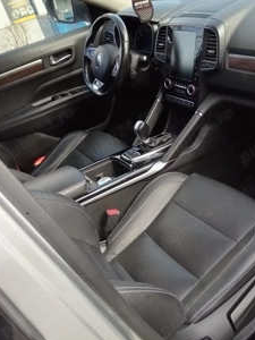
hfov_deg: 39.4
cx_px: 156
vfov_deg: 51.3
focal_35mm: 36
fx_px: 354
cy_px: 154
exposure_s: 1/900
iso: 2510
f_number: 1.9
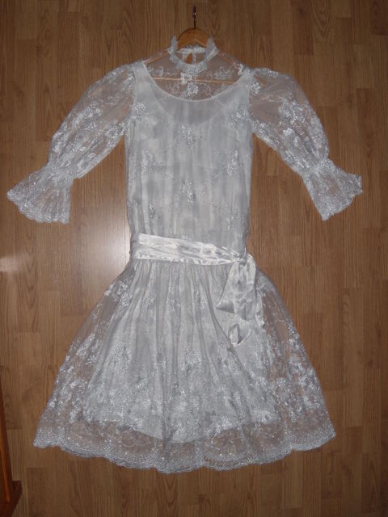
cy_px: 258
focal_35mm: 36
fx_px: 538
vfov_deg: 51.4
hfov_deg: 39.7
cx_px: 194
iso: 80
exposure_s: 1/30
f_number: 3.6
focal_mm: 6.4
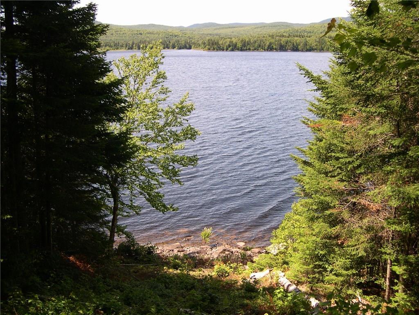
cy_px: 158
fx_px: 460
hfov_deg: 49.0
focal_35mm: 38
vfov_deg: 37.7
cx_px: 210
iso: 100
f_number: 2.8
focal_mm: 8
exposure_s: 1/441
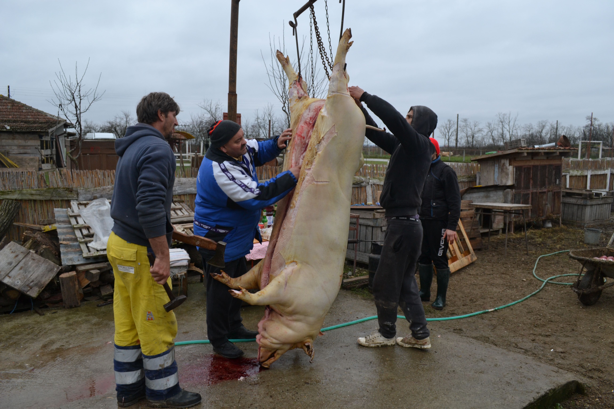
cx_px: 307
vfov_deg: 47.9
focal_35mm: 27
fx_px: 460
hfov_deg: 67.4
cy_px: 204
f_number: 5.6
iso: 280
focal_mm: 18
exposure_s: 1/125
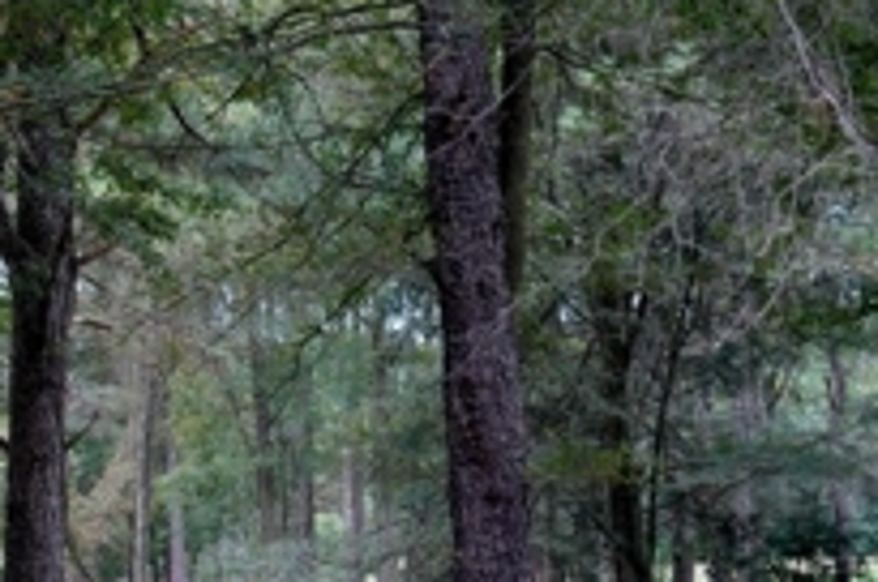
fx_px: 3750
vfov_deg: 8.8
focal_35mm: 154
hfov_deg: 13.1
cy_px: 535
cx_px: -56
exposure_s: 1/320
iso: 400
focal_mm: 70
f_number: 2.8
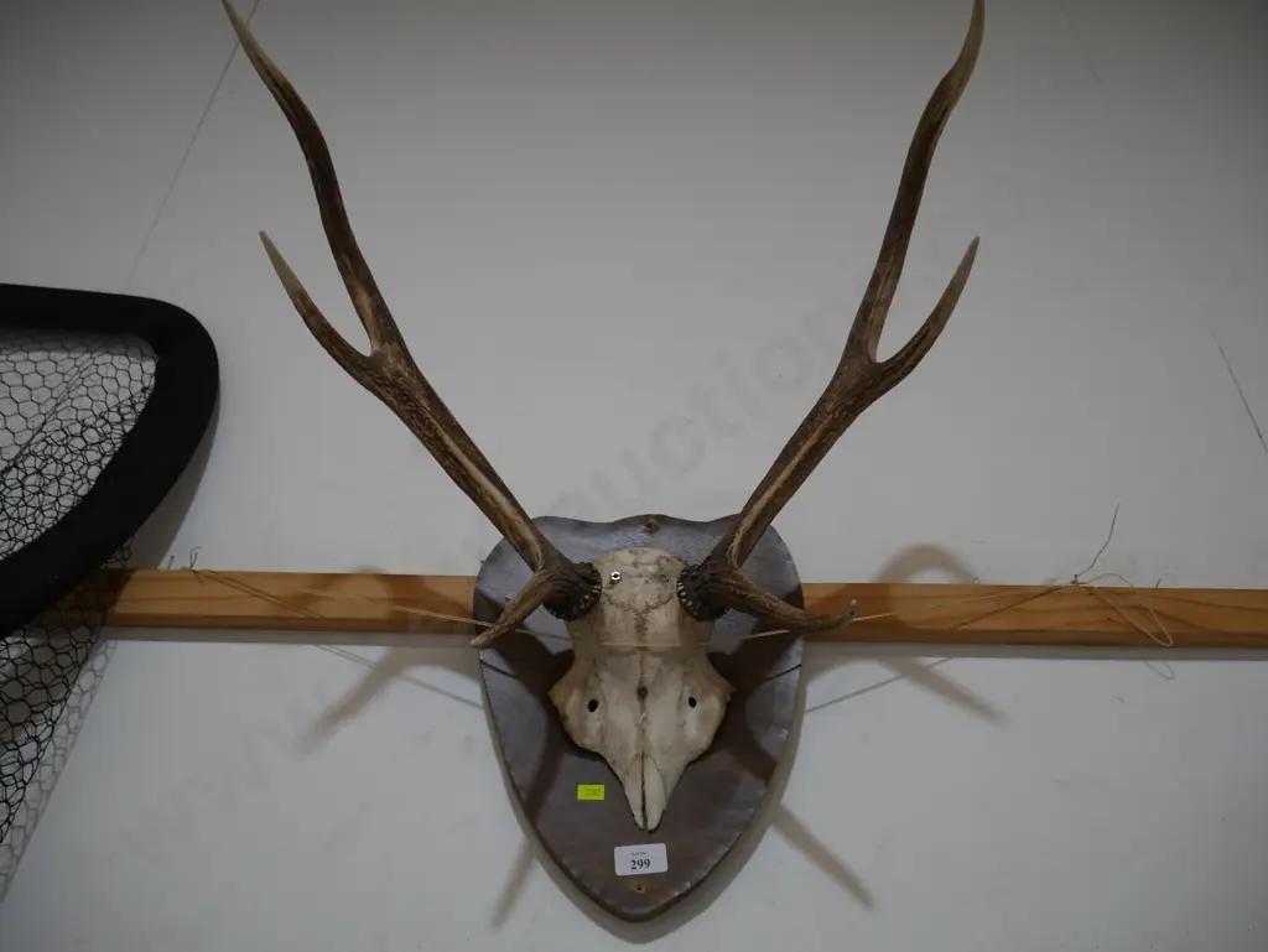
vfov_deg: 46.8
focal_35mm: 30
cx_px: 634
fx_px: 1099
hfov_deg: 59.9
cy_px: 476
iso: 320
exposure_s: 1/60
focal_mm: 15
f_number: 3.6
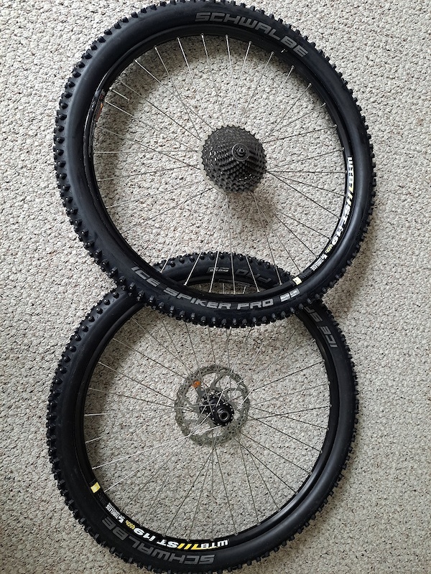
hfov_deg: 56.8
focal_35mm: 24
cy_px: 287
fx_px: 398
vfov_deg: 71.6
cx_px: 216
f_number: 1.8
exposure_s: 1/40
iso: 250
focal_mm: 5.23
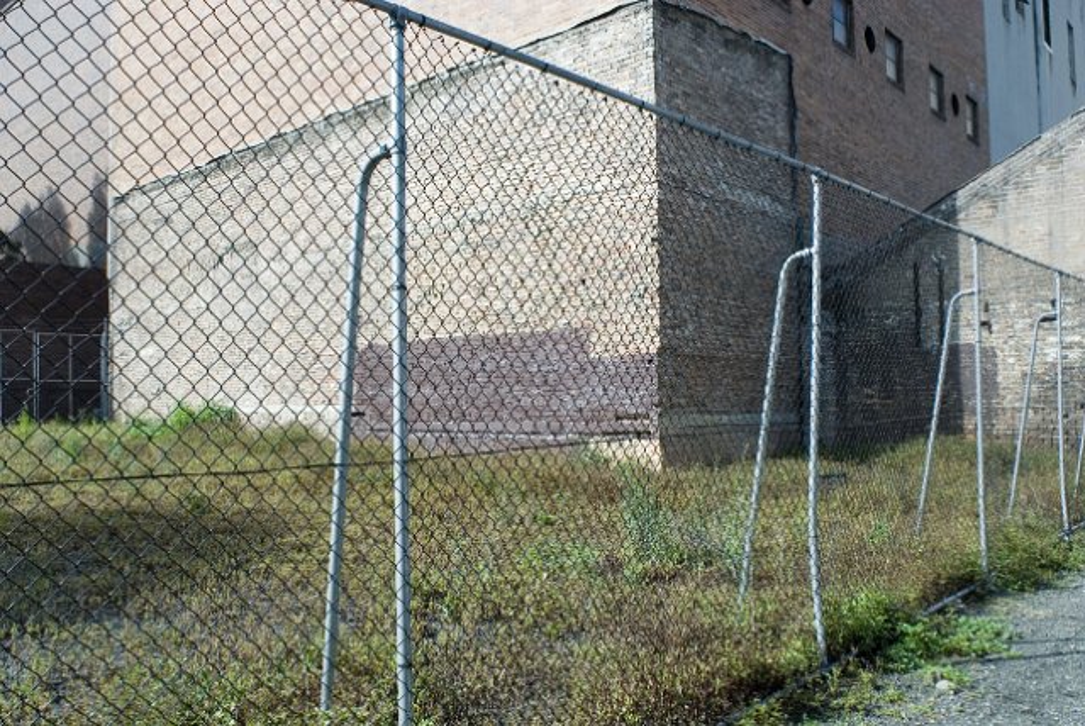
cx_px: 542
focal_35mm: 30
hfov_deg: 61.9
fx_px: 905
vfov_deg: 43.7
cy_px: 363
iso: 100
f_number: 8
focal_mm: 20
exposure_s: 1/250
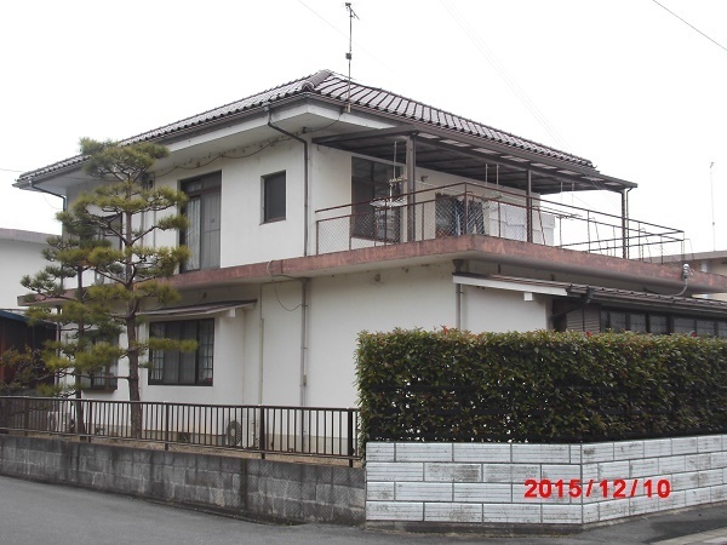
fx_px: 861
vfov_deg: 35.1
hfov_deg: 45.8
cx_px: 364
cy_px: 272
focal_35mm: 41
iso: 64
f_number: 3.7
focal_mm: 7.28
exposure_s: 1/160
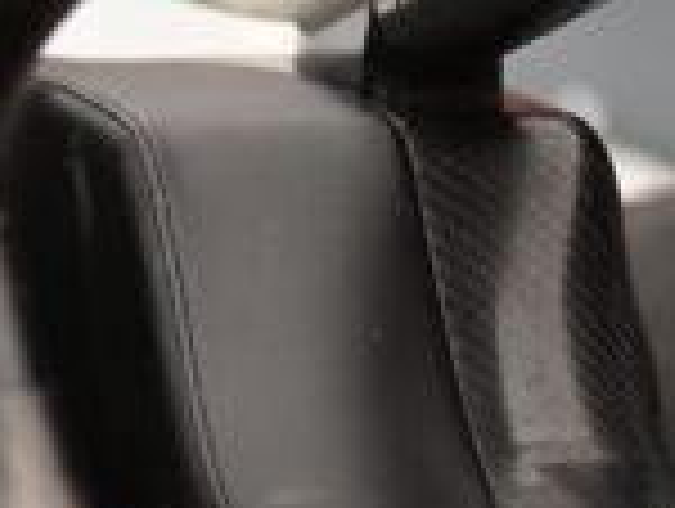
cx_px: -202
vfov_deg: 3.0
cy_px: 360
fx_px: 9746
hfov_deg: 4.0
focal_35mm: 499
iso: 100
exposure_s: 1/200
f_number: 4
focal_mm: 120
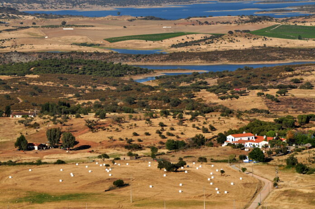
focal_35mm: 180
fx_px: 1573
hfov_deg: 11.4
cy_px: 104
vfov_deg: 7.6
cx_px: 158
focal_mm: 120
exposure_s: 1/1250
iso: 200
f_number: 8
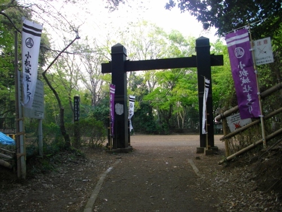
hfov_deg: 56.8
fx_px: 261
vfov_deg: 44.2
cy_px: 106
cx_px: 141
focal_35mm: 32
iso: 152
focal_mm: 5.7
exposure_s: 1/100
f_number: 2.9
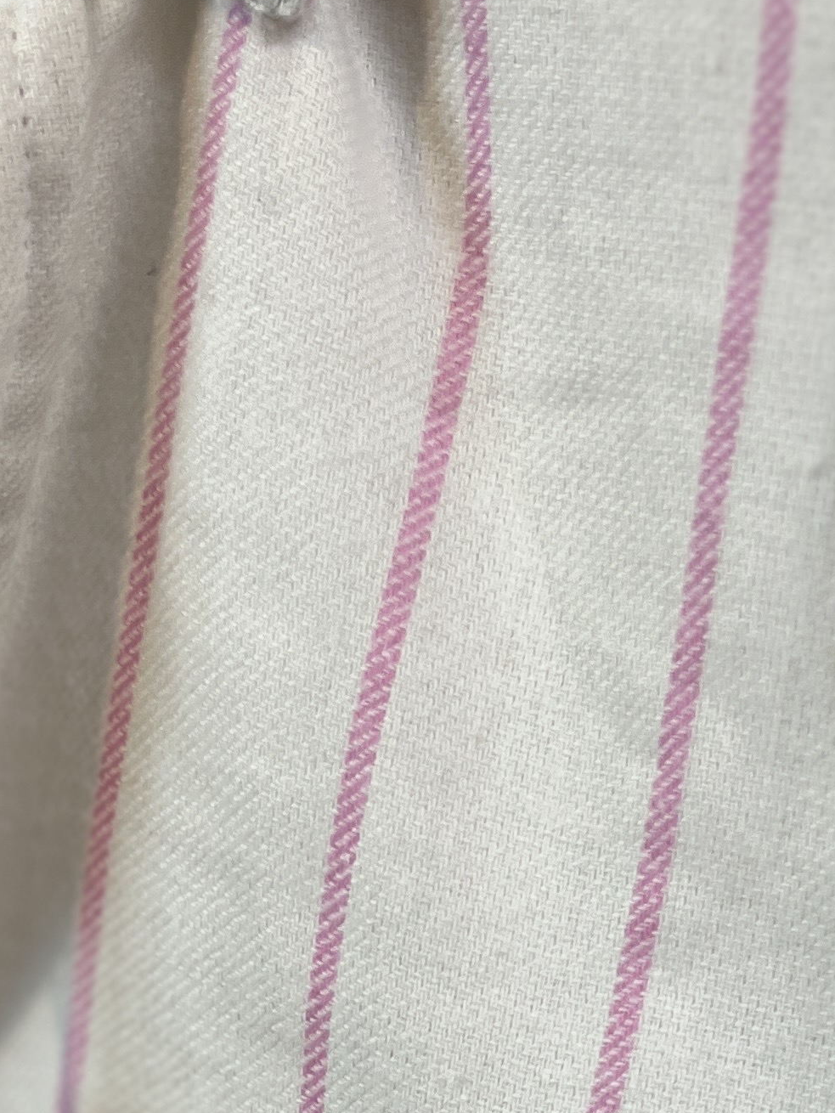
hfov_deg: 18.4
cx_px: 276
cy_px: 1306
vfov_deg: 22.6
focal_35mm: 80
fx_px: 2572
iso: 32
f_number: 1.6
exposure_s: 1/100
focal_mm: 5.1
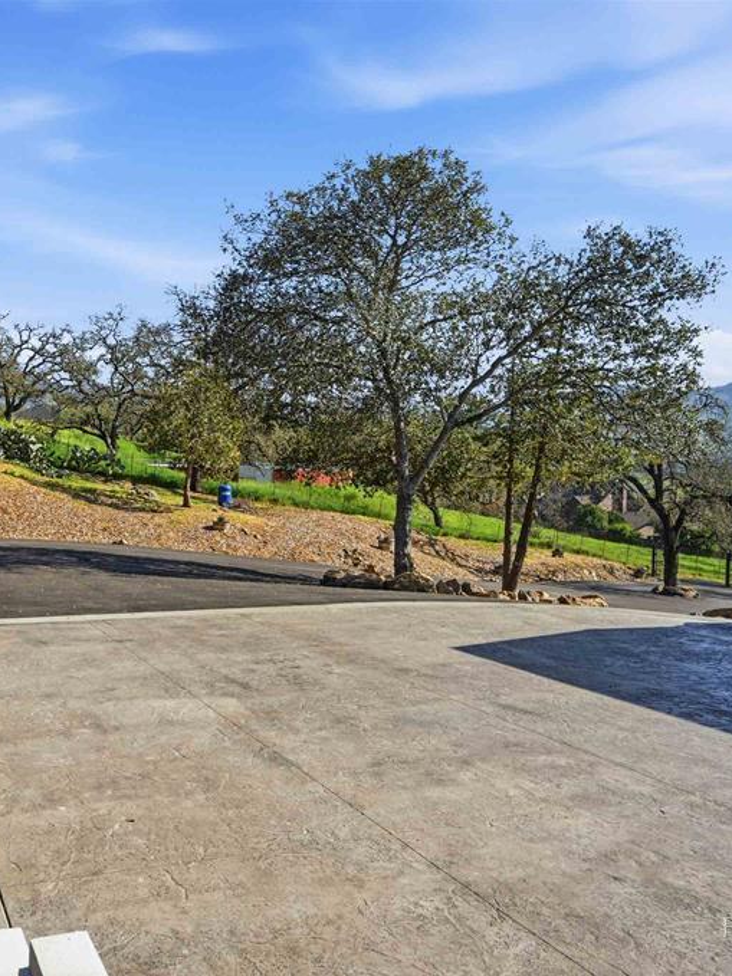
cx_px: 102
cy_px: 489
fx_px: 838
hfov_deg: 43.9
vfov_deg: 60.4
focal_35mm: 30
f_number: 13
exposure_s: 1/640
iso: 100
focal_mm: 20.5
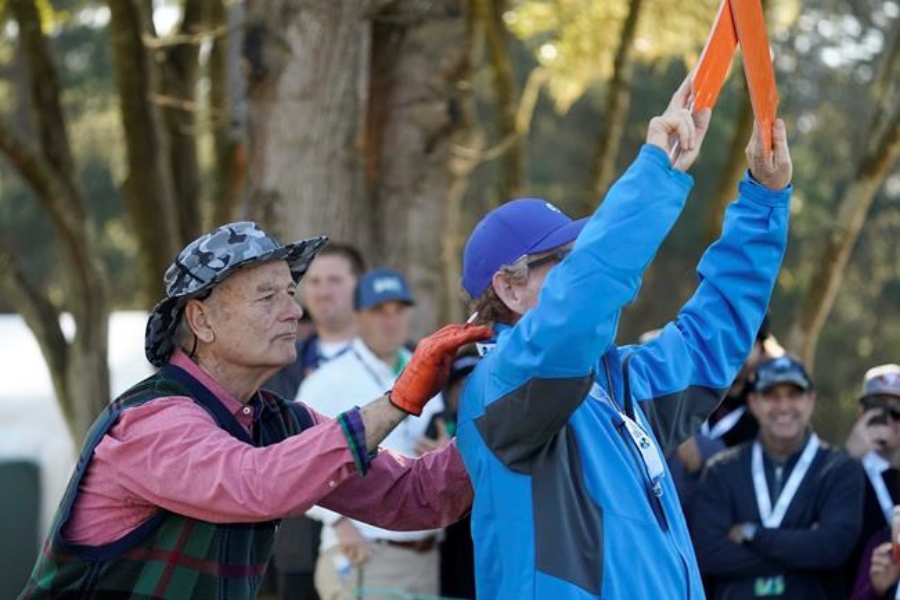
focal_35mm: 200
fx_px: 4998
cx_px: 450
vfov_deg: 6.9
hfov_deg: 10.3
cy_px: 300
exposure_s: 1/2000
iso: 3200
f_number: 5.6
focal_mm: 200
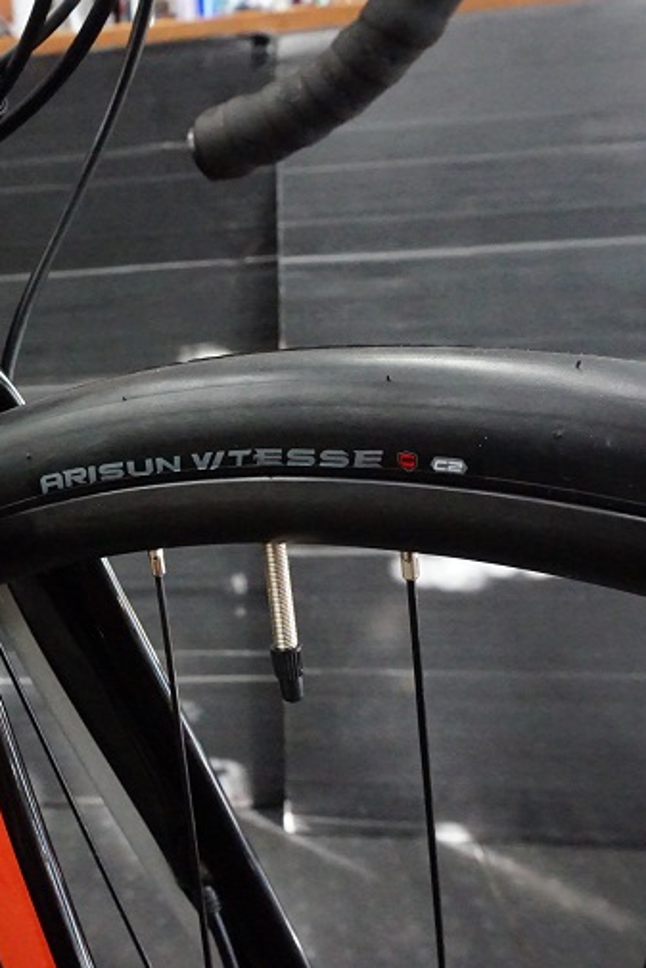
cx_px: 88
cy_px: 489
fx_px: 1022
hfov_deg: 33.6
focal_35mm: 38
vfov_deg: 50.7
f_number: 7.1
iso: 5000
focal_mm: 16
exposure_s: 1/60
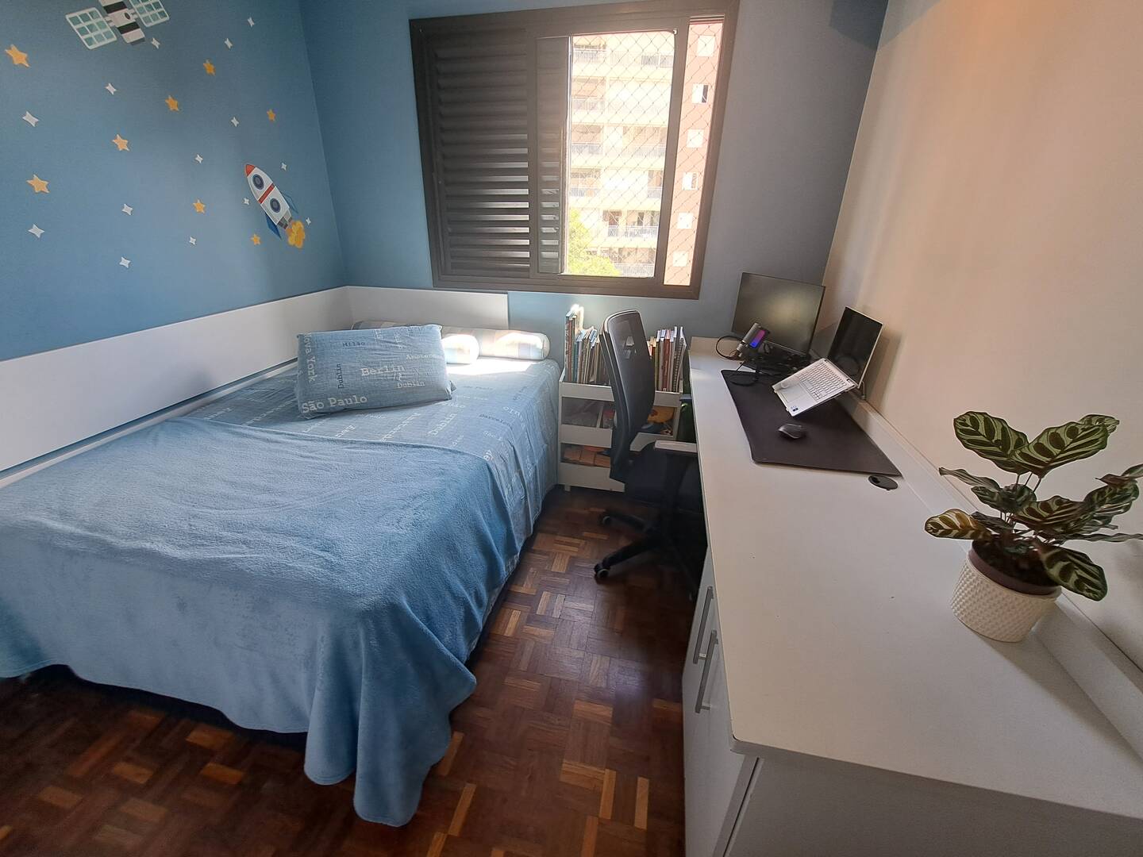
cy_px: 428
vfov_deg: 89.9
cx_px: 572
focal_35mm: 13
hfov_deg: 106.2
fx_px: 429
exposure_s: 1/40
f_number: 2.2
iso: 50
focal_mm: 1.74
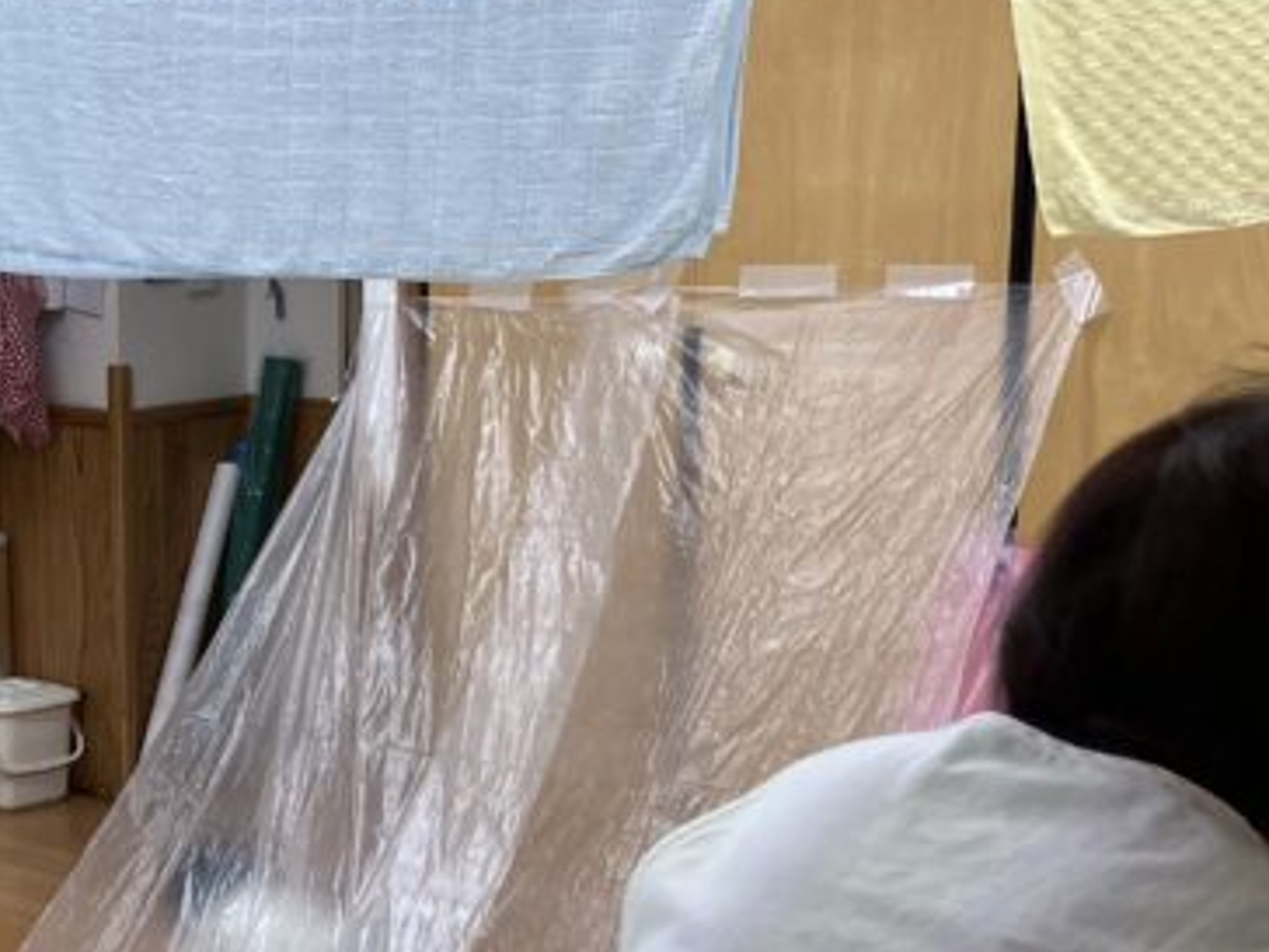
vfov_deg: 18.9
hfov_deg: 24.6
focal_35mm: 77
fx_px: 2823
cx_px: 112
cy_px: 813
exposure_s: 1/100
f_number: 1.8
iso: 64
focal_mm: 3.99
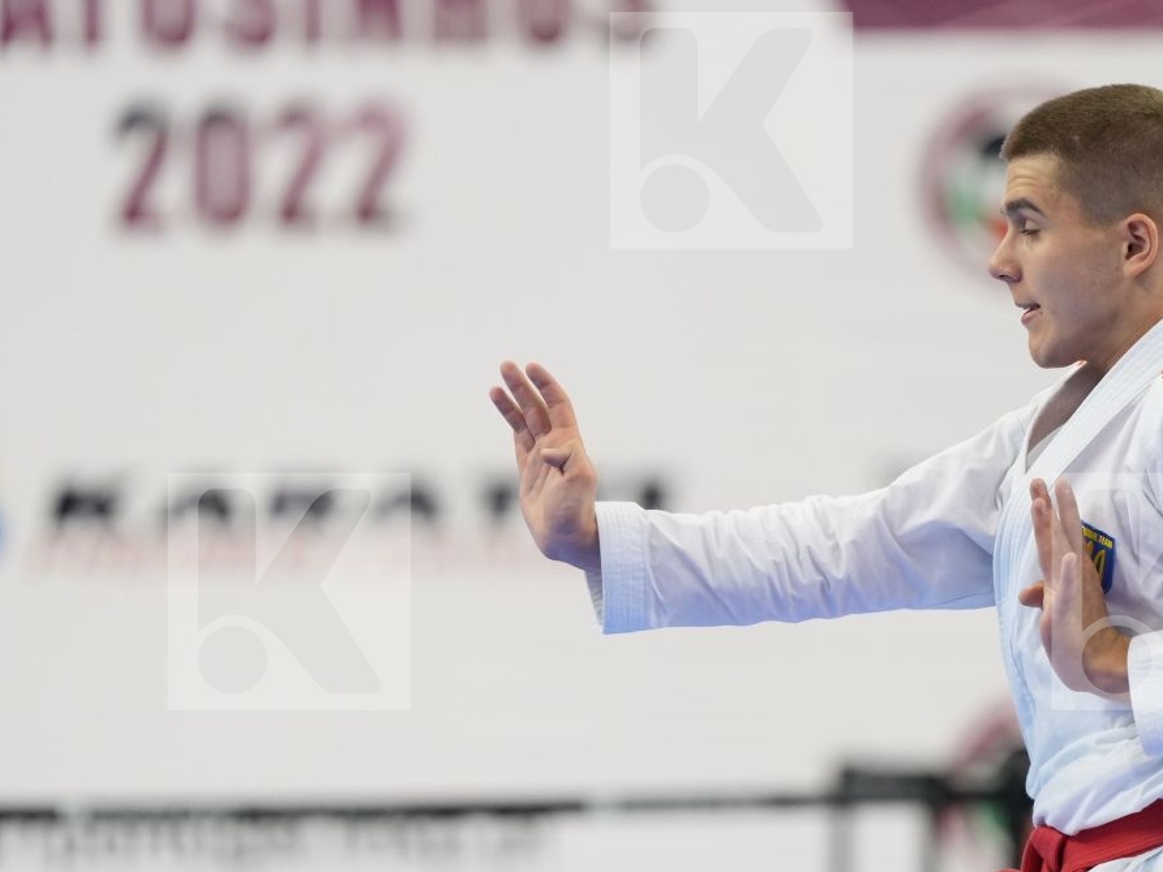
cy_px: 592
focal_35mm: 353
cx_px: 731
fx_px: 11860
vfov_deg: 4.2
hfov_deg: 5.6
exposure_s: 1/500
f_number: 2.8
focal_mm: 182
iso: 1600
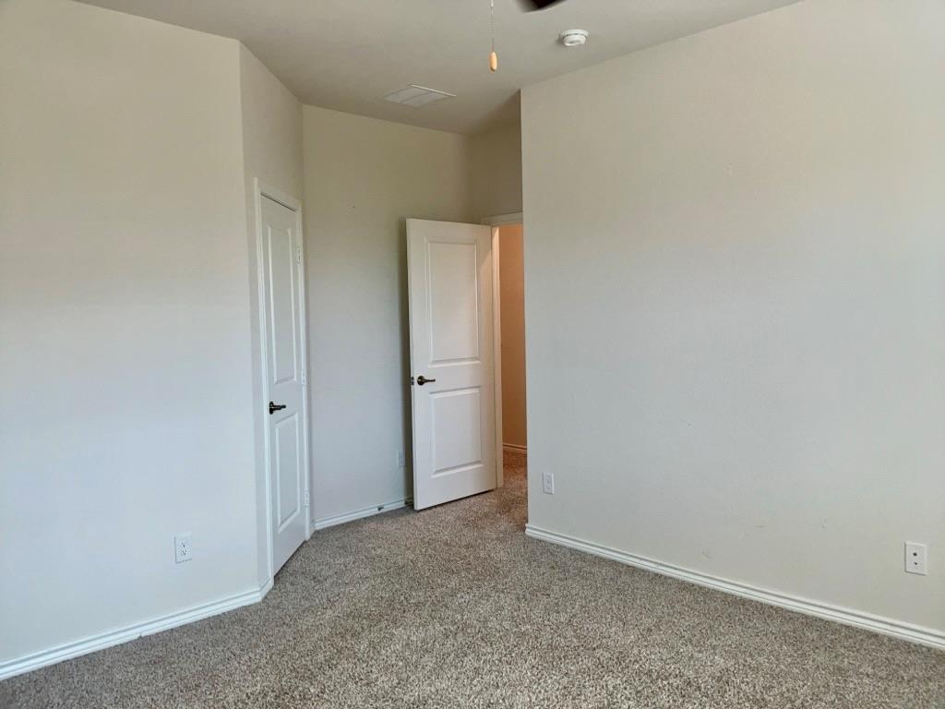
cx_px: 472
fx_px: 737
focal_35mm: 27
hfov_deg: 65.3
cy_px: 354
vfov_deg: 51.4
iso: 32
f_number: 1.8
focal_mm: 3
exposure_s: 1/60
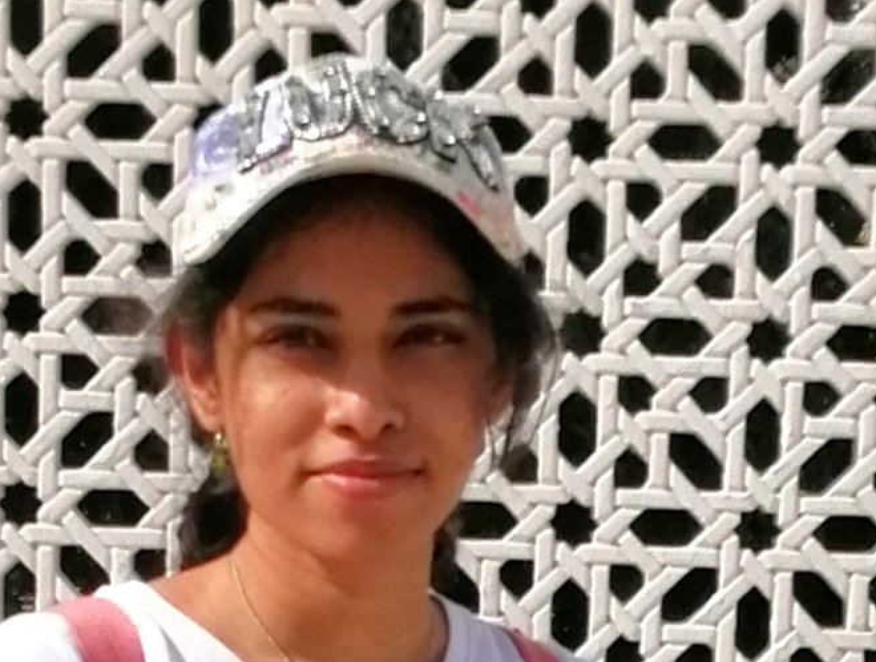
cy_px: 251
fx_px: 888
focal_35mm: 35
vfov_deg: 40.6
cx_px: 326
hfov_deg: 51.9
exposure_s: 1/2110
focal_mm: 3.62
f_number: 1.8
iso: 50
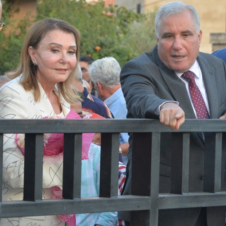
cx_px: 130
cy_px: 87
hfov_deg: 7.1
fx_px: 1810
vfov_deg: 7.1
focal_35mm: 245
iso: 2500
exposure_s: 1/160
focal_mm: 120
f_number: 10
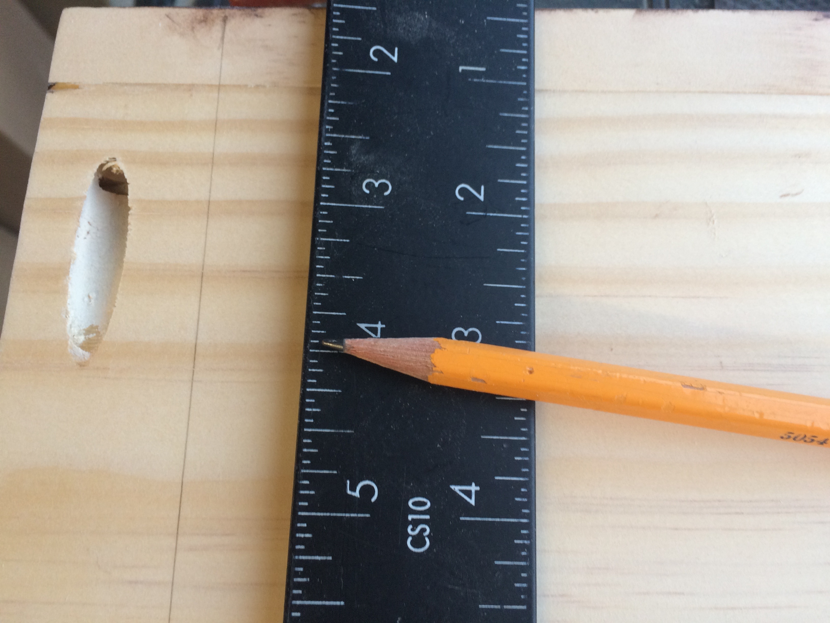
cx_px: 415
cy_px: 312
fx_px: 695
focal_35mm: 29
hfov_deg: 61.7
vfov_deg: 48.2
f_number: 2.2
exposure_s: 1/30
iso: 64
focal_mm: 4.15
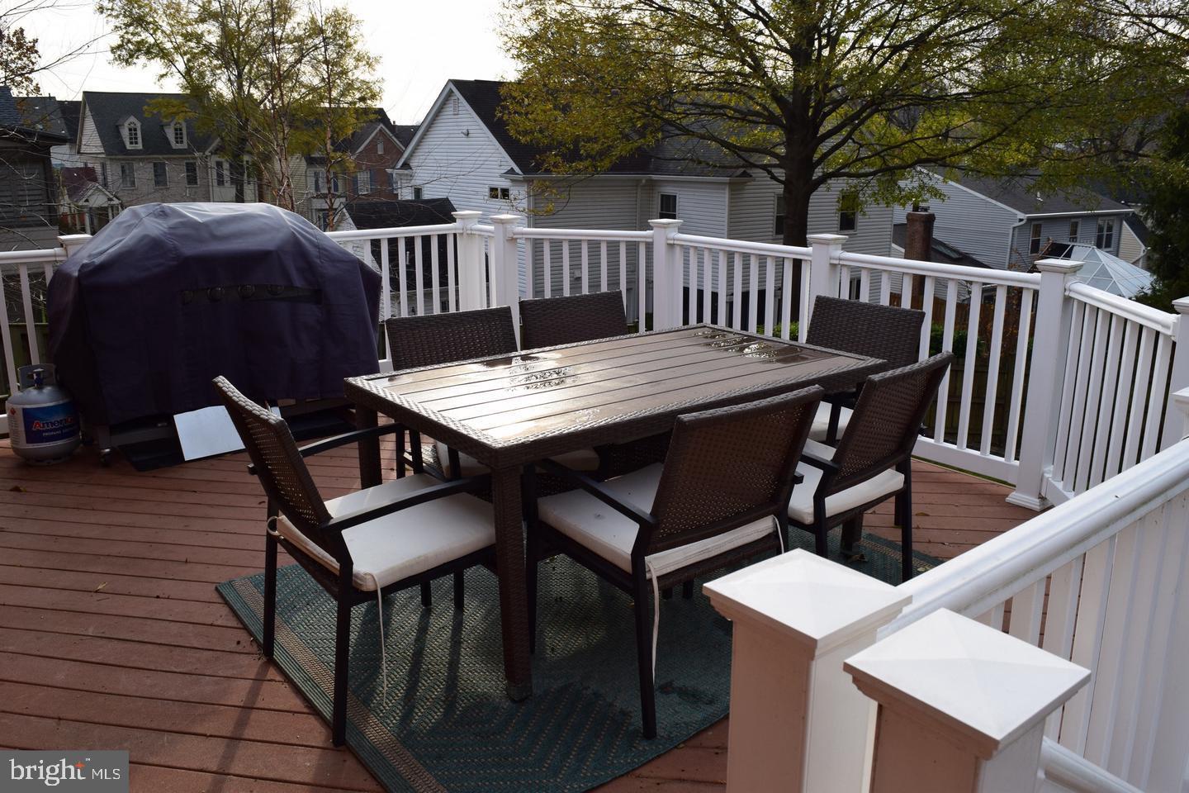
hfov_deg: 67.4
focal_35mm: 27
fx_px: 892
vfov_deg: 47.9
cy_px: 396
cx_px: 594
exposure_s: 1/250
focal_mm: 18
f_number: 10
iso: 400
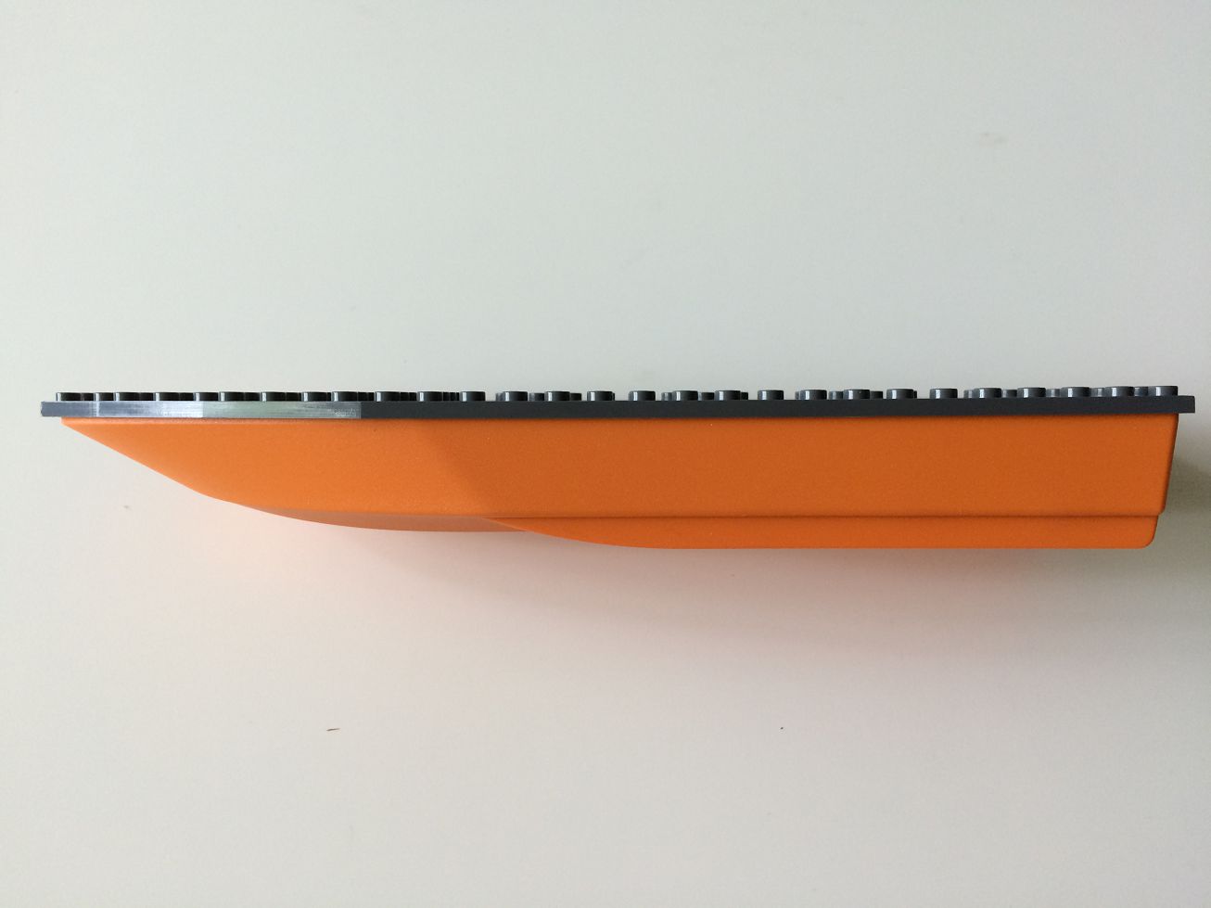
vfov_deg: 48.2
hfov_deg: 61.7
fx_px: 1014
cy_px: 454
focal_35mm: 29
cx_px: 606
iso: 40
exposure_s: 1/30
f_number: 2.2
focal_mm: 4.15
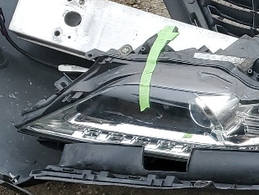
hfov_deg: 13.8
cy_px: 153
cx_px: 388
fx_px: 1003
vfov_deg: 11.0
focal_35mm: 134
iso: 50
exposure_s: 1/1250
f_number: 1.5
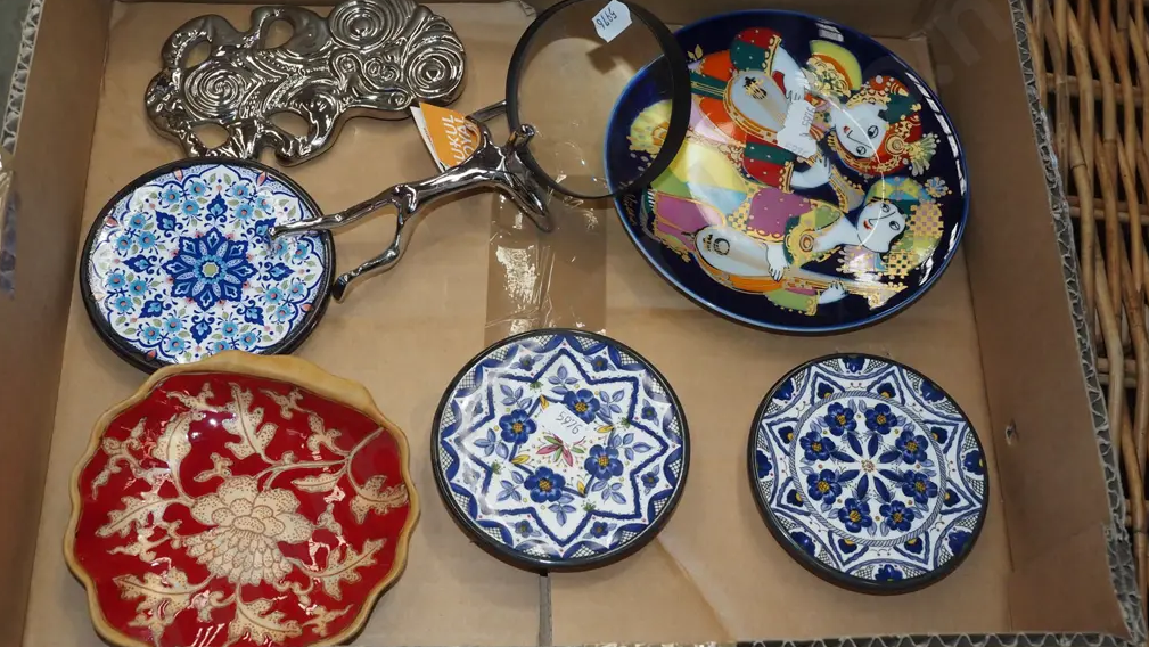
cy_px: 322
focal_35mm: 42
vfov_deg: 28.4
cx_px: 576
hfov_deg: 48.3
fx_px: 1280
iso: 1600
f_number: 5.6
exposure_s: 1/160
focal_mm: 19
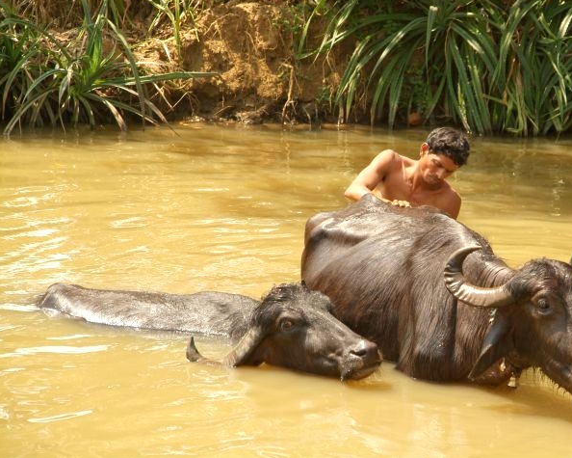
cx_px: 383
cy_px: 204
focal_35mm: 181
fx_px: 3064
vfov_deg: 8.5
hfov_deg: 10.7
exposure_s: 1/180
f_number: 5.6
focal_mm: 95
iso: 160
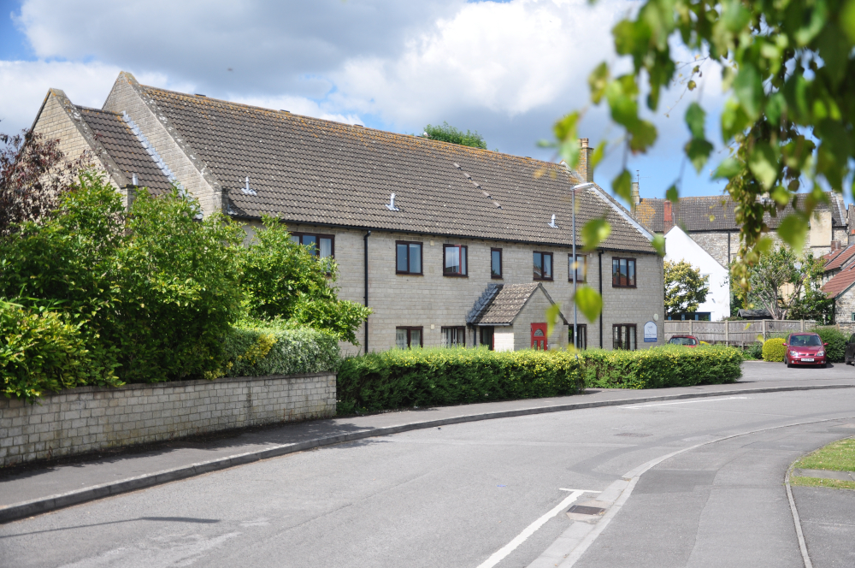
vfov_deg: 31.8
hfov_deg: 46.5
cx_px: 428
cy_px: 284
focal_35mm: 42
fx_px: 996
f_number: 5
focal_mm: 28
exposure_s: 1/1000
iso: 200
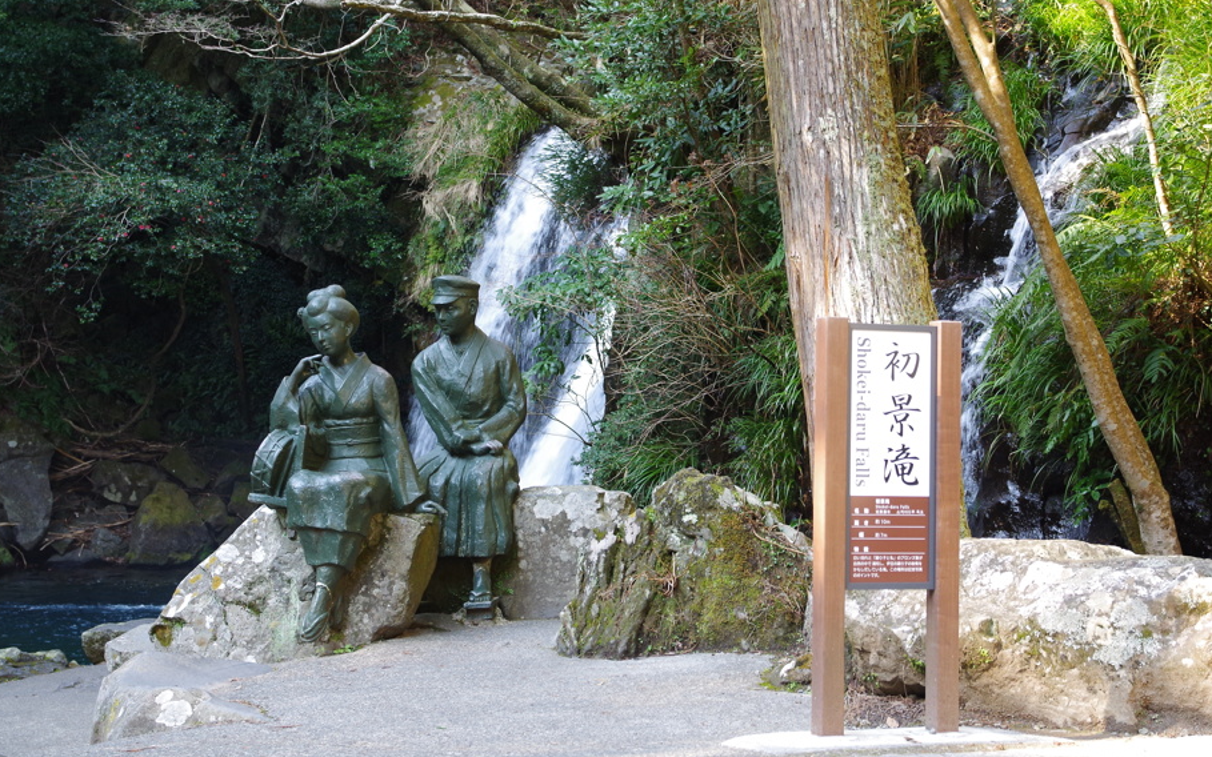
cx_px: 665
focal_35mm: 63
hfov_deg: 32.5
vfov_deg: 20.6
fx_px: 2081
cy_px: 339
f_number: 5
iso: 400
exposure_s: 1/60
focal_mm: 37
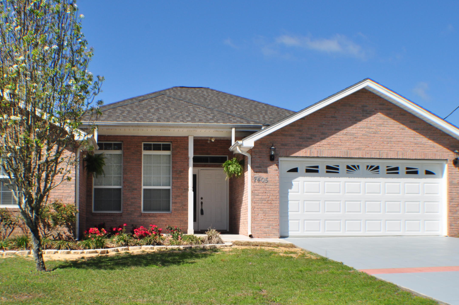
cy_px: 193
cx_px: 207
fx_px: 773
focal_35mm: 61
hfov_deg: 33.0
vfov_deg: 22.3
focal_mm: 29
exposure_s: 1/200
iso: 200
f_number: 13
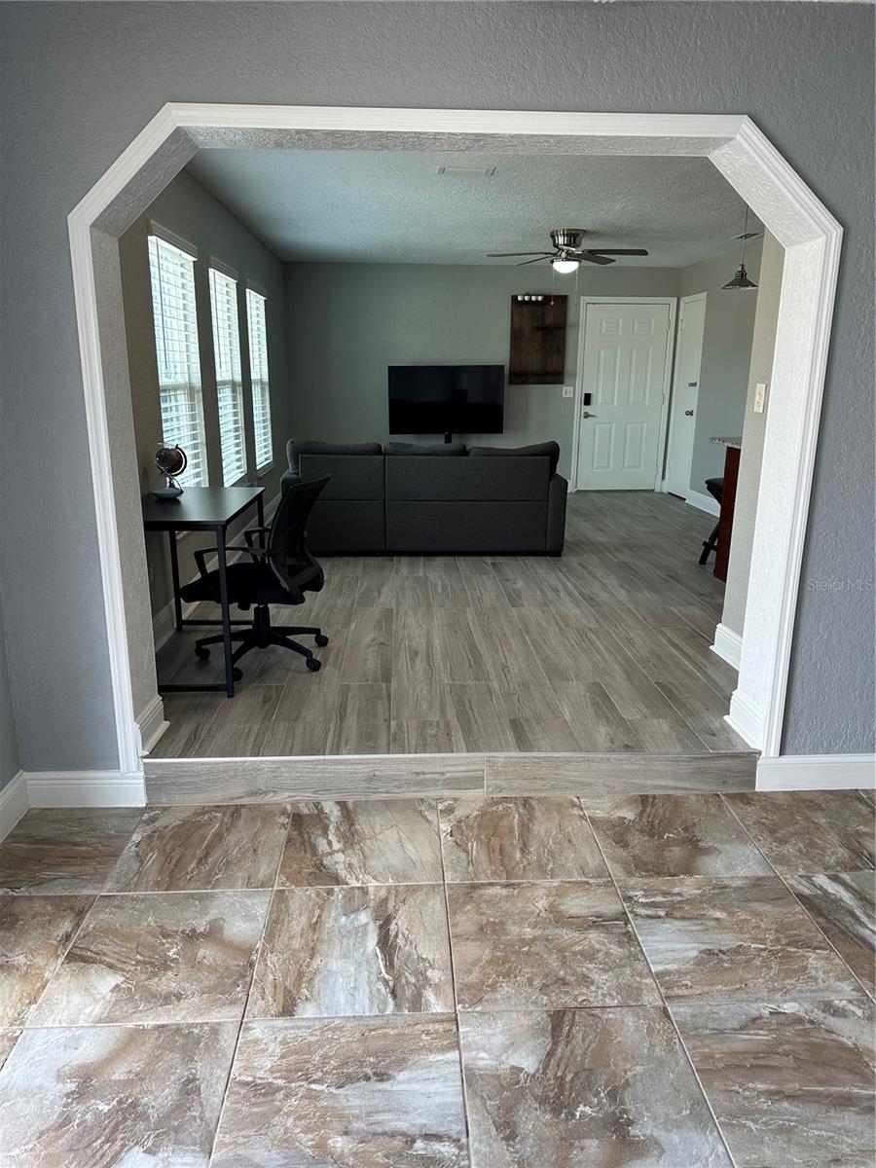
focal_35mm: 24
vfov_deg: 71.6
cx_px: 438
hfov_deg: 56.8
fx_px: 810
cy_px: 584
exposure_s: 1/120
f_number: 1.78
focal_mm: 6.86
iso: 100
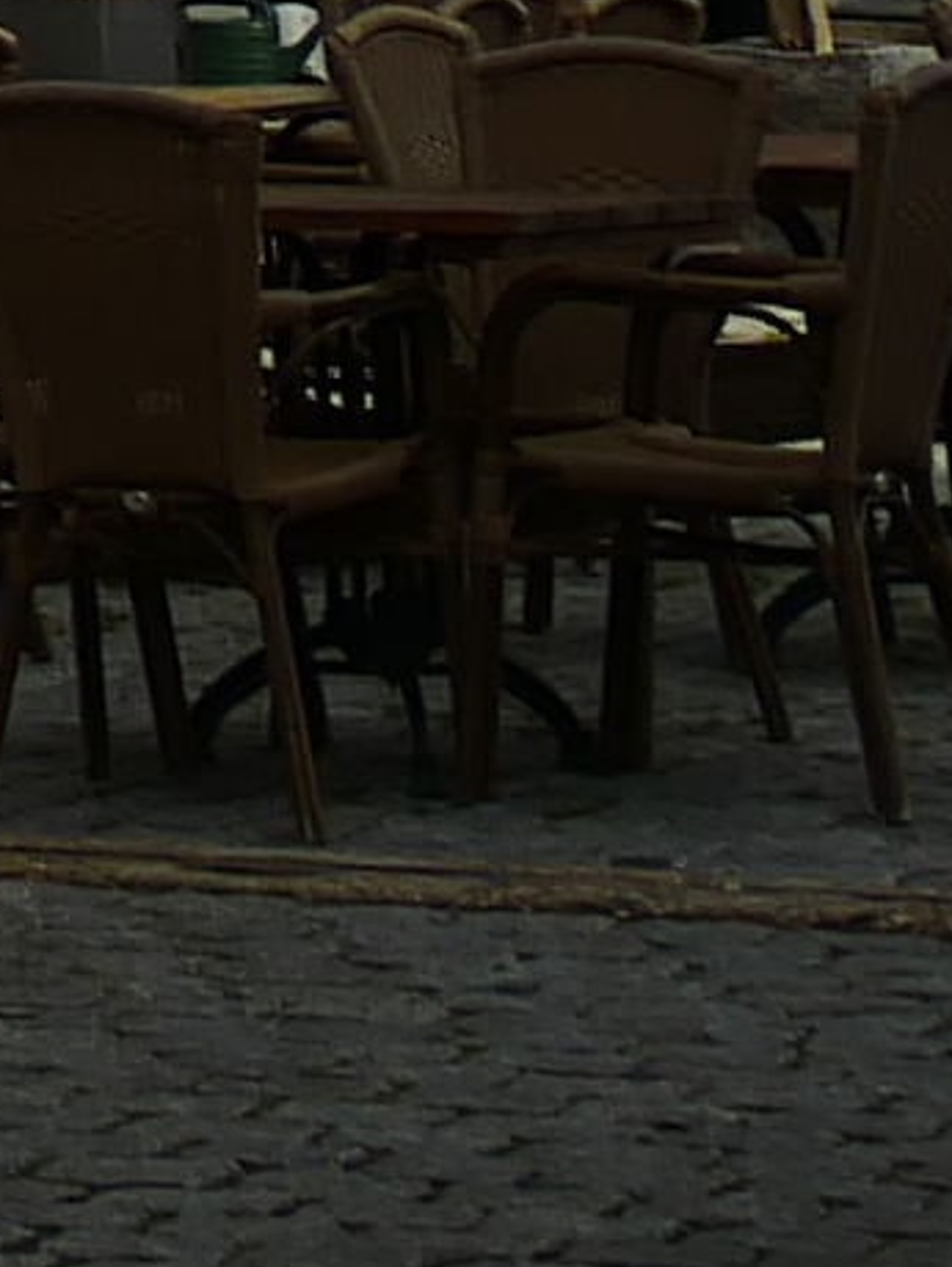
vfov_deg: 6.4
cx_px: -3242
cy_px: -2813
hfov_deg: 4.7
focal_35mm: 280
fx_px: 10253
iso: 100
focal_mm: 14
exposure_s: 1/200
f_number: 7.1
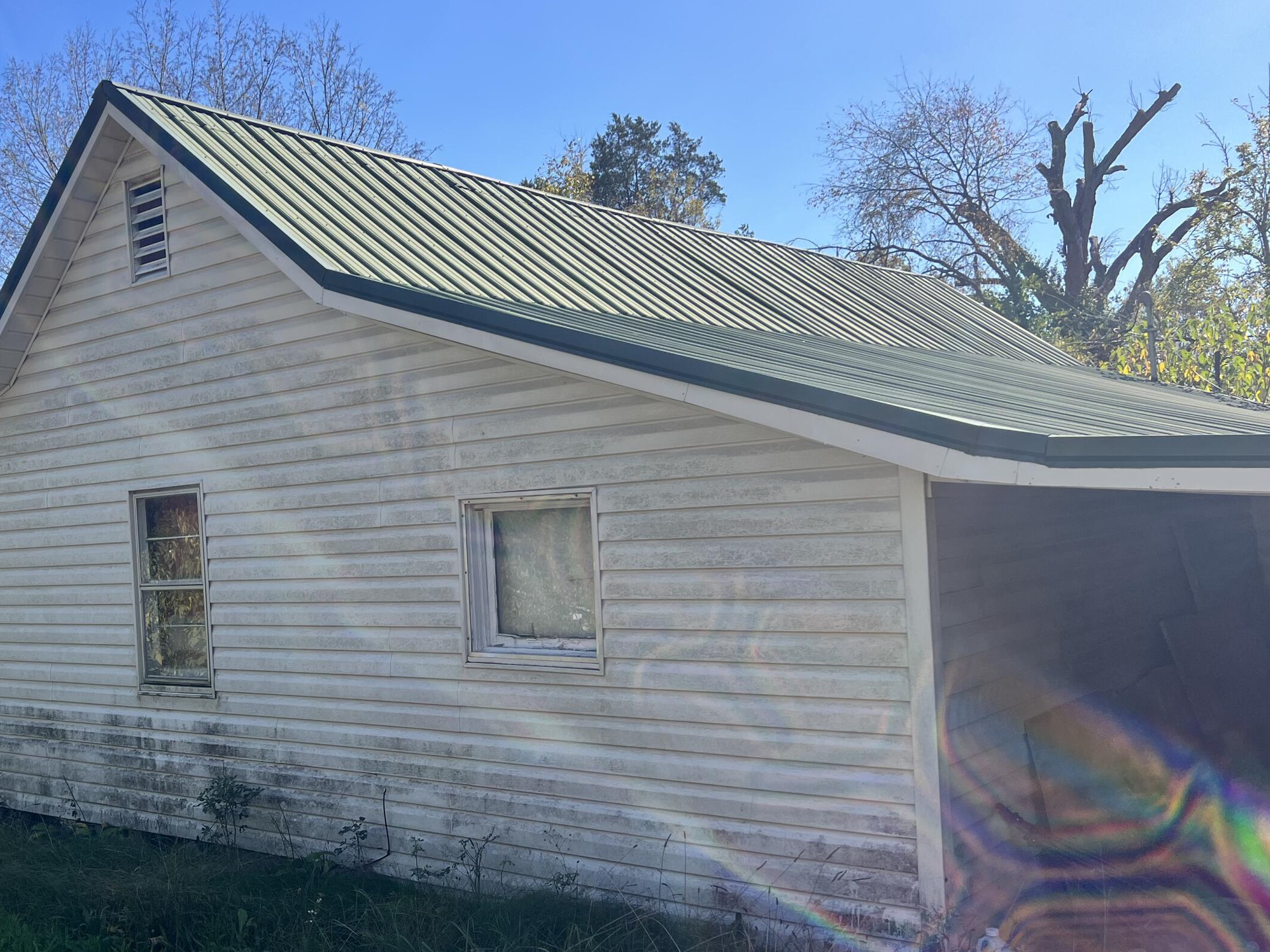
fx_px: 1357
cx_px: 425
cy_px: 525
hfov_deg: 49.3
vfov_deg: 38.6
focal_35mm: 37
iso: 50
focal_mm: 5.7
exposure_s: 1/2994
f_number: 1.5
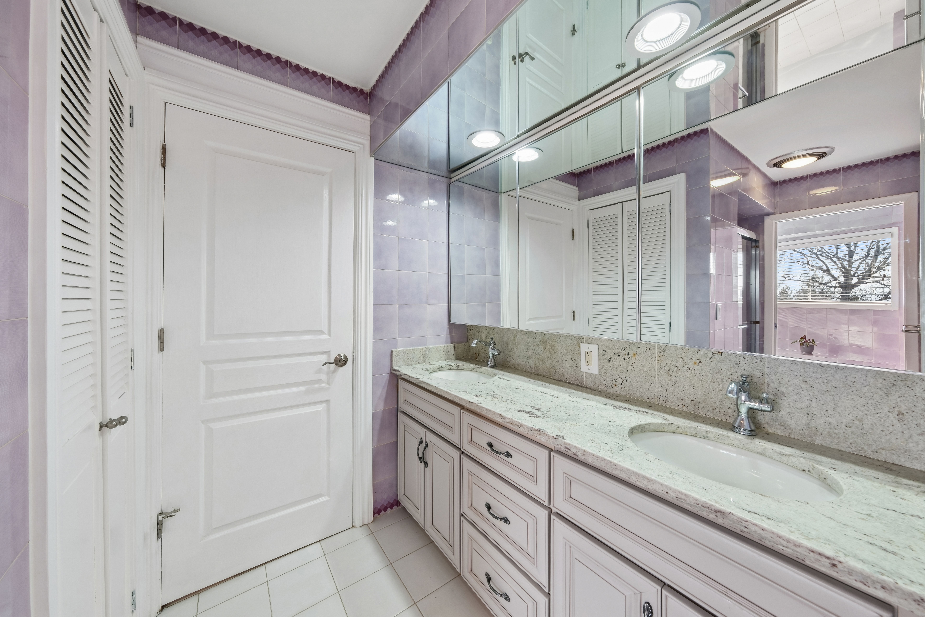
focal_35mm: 12
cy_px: 308
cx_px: 462
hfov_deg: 112.6
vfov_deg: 90.0
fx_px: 308
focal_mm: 8
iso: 125
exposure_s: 1/8
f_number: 8
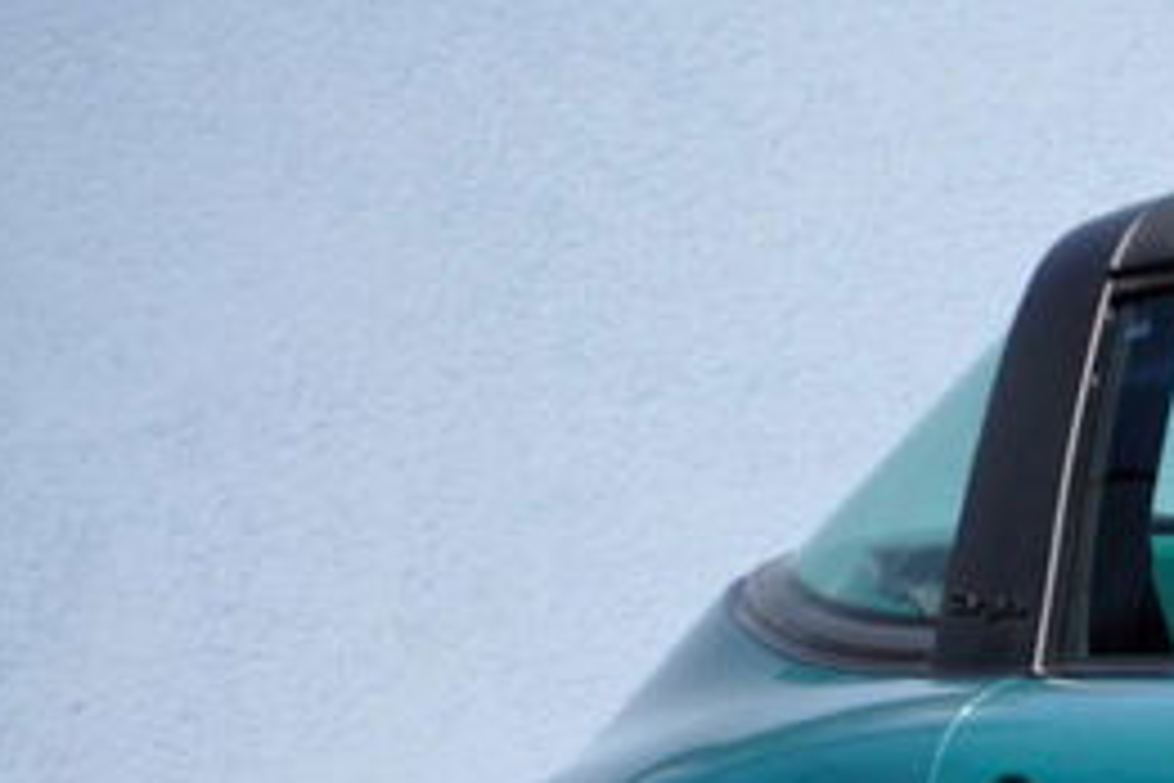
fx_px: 26869
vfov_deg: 1.7
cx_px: 2240
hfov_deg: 2.5
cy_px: 1166
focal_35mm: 824
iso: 500
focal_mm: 140
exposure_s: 1/640
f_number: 6
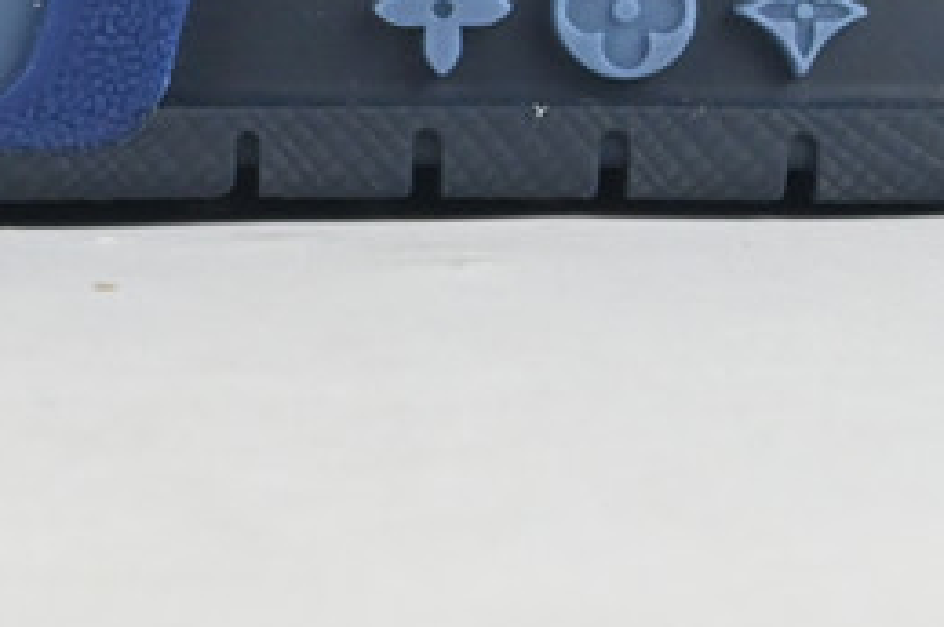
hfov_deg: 6.5
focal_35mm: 313
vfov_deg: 4.3
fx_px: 8206
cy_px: -601
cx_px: -354
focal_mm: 45
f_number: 10
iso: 1000
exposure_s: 1/60
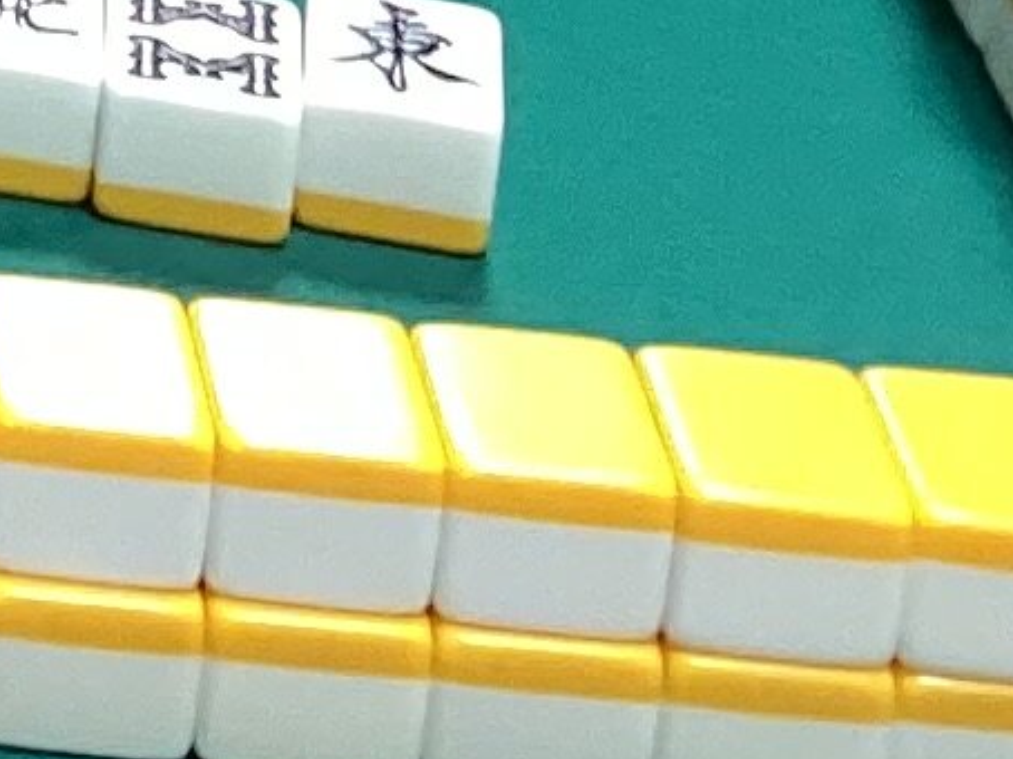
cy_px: -1556
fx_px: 6522
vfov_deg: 6.1
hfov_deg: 7.8
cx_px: -1879
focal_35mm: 223
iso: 160
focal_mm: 3.3
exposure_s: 1/60
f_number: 2.4
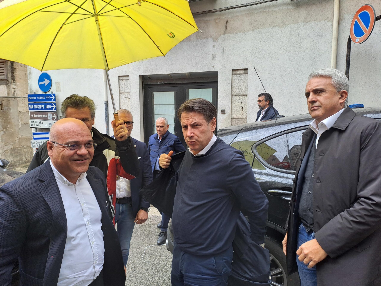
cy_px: 143
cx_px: 190
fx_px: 275
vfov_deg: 54.9
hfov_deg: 69.4
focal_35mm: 25
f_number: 1.8
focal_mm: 4.65
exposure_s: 1/396
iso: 32
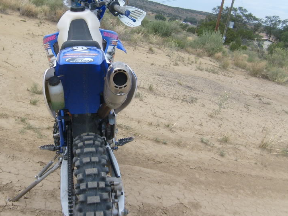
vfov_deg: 29.0
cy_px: 87
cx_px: 92
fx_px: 416
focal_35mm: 50
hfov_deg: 37.7
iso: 80
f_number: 7.1
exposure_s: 1/250
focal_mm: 5.8
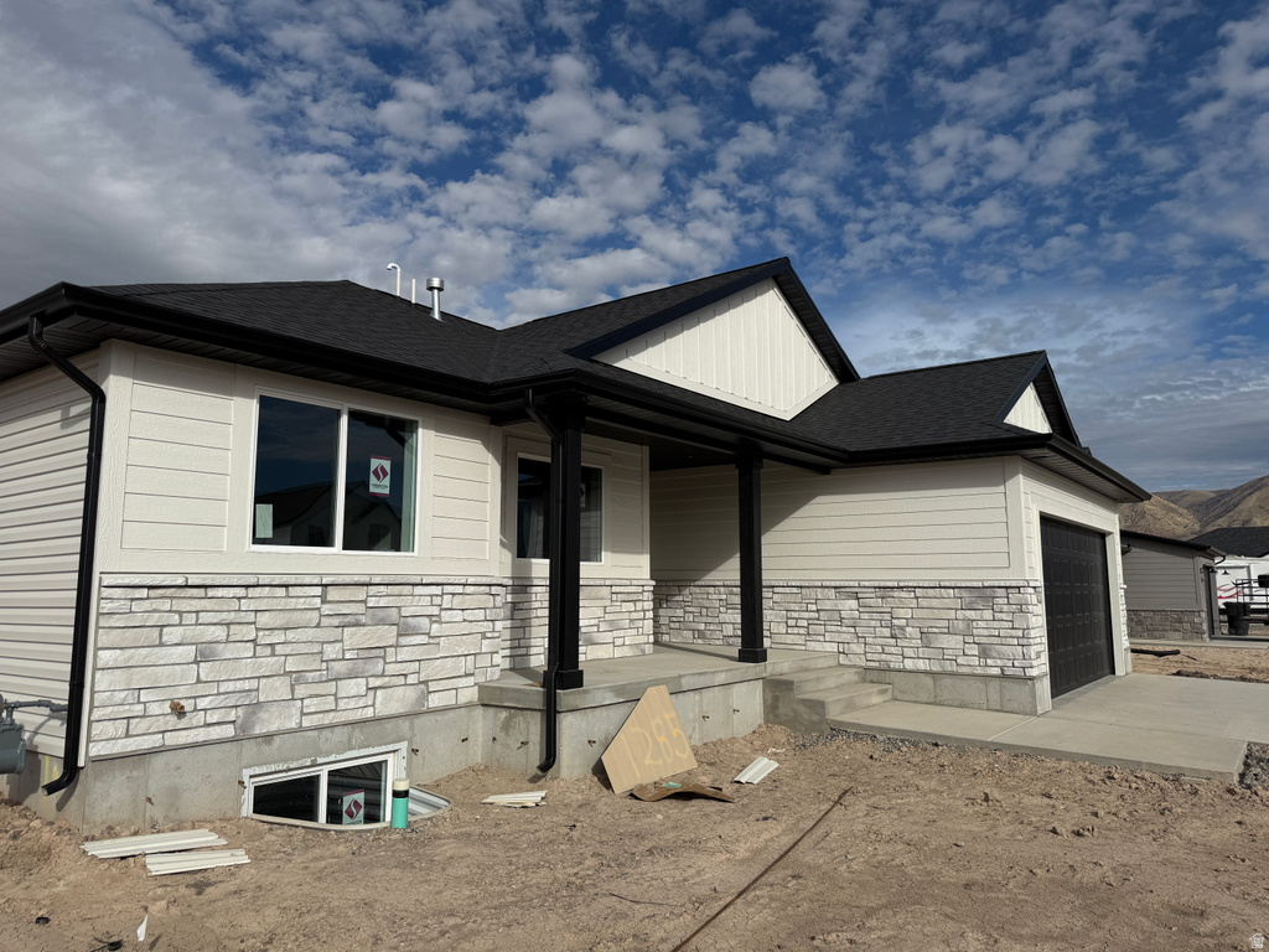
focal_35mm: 24
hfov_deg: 71.6
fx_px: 880
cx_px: 634
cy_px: 476
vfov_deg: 56.8
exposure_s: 1/11905
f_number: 1.78
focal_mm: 6.76
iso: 80
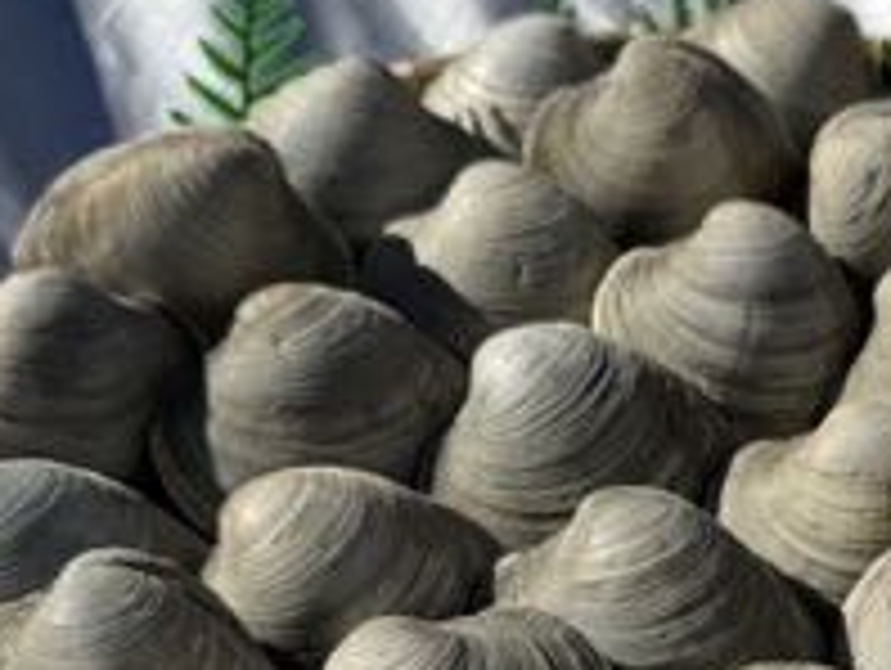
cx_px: 736
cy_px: 634
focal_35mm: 58
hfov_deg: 32.1
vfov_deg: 24.4
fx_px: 1495
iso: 80
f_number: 1.78
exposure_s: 1/7353
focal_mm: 6.76
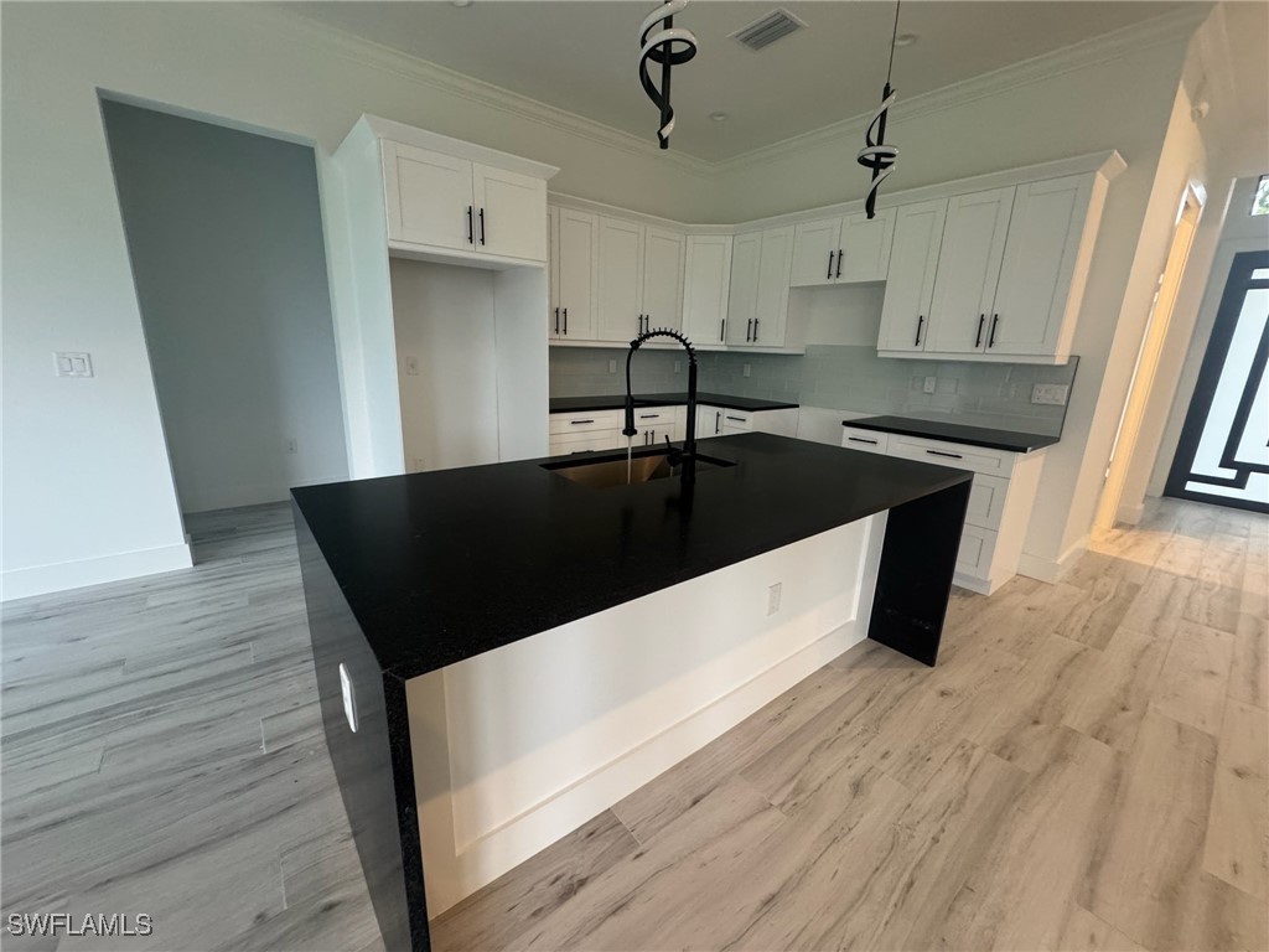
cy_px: 476
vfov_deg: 85.7
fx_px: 513
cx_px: 634
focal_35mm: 14
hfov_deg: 102.1
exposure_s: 1/60
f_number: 2.2
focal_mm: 2.22
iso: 400
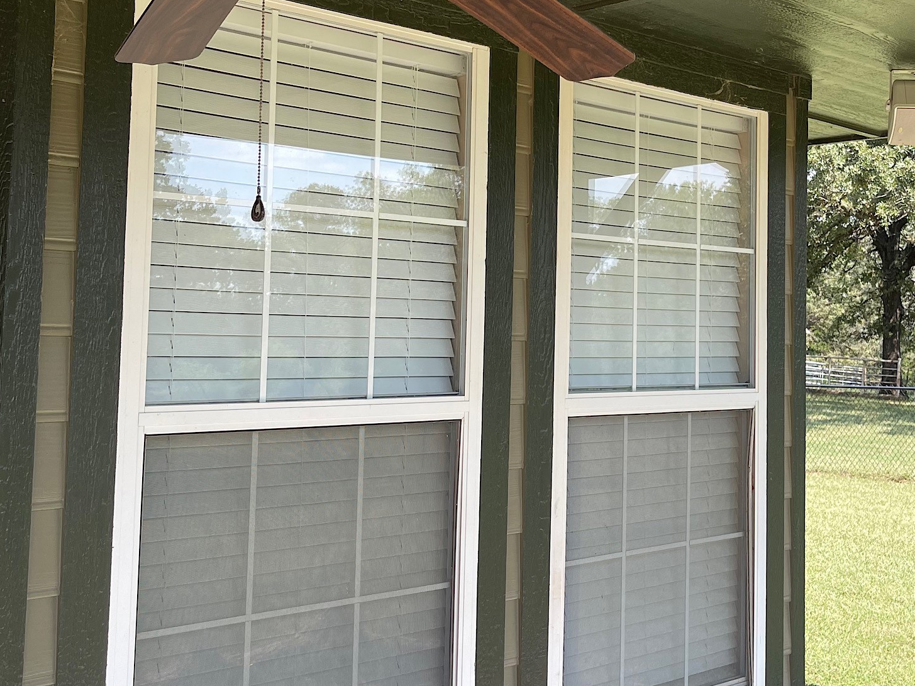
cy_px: 419
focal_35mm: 33
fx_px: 872
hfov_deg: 54.5
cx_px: 591
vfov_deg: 42.7
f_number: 1.6
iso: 32
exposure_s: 1/842
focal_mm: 5.1
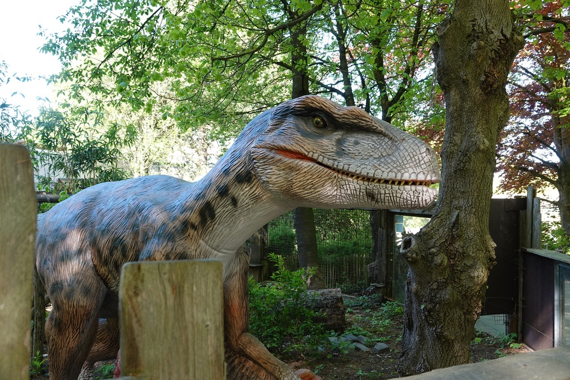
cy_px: 190
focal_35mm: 33
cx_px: 285
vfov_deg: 39.9
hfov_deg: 57.2
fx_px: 522
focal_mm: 12.04
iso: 100
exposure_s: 1/80
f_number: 2.8
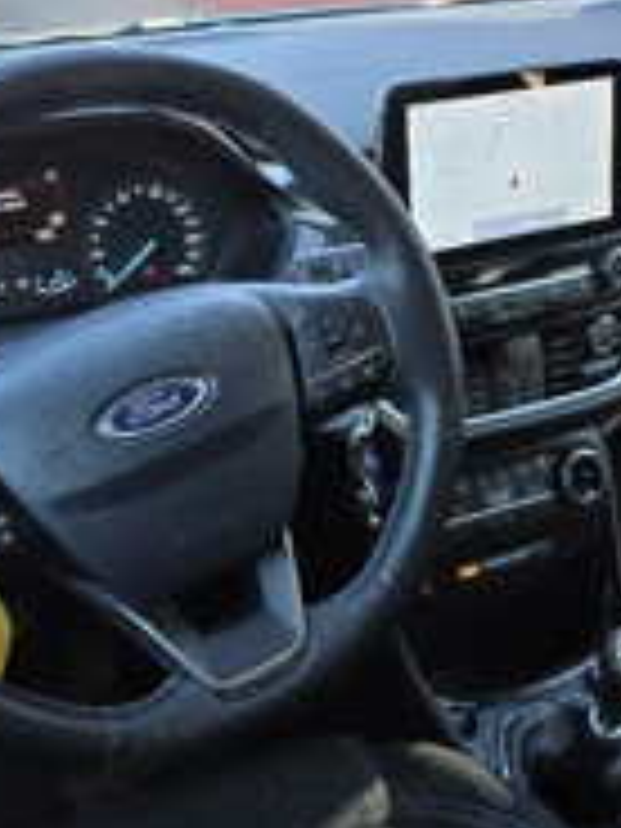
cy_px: 414
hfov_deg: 29.1
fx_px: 1196
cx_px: 320
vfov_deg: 38.2
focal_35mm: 50
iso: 64
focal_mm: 6.3
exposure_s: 1/182
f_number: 1.7
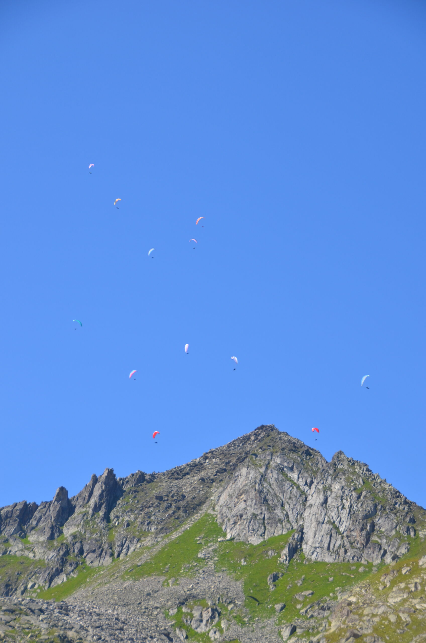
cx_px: 213
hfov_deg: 13.0
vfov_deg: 19.5
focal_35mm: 105
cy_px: 322
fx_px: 1872
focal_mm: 70
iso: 200
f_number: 7.1
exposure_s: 1/800
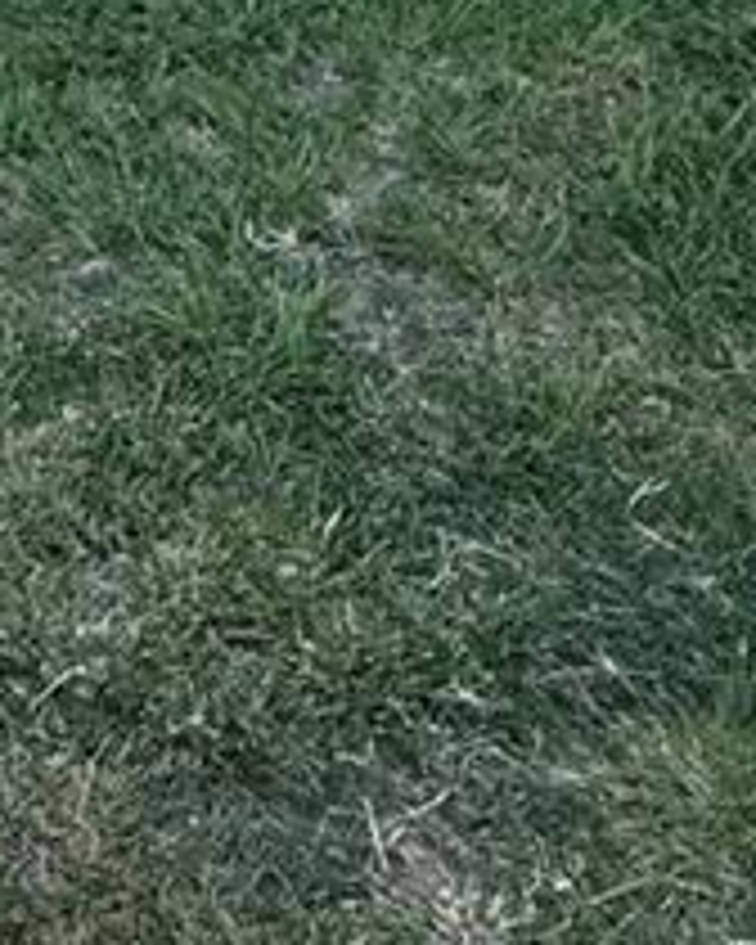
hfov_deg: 18.4
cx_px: -212
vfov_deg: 18.6
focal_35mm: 78
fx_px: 2182
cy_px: -783
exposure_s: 1/559
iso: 50
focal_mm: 2.22
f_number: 2.2
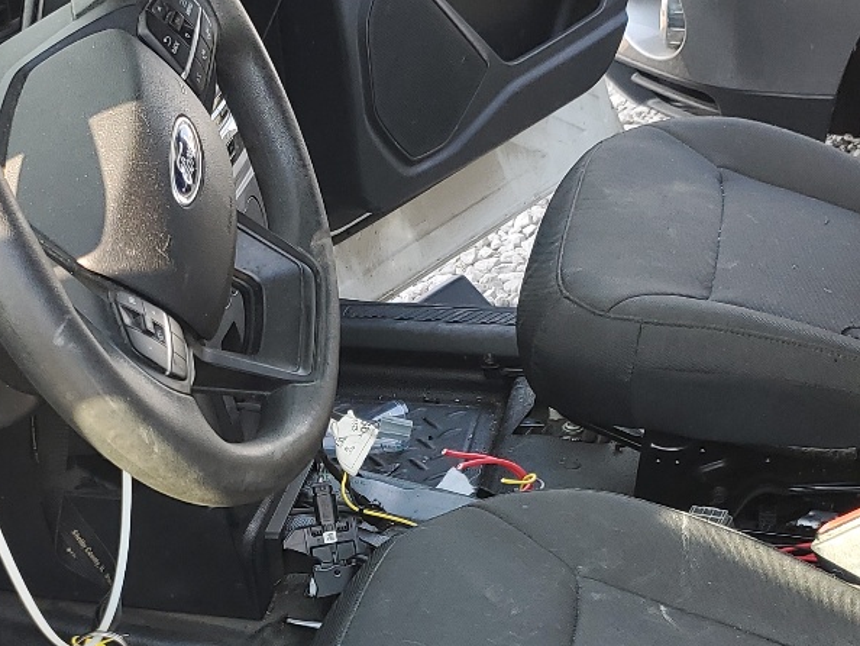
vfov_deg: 20.6
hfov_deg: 27.7
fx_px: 1740
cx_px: 327
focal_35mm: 70
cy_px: 588
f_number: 1.5
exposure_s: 1/196
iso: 50
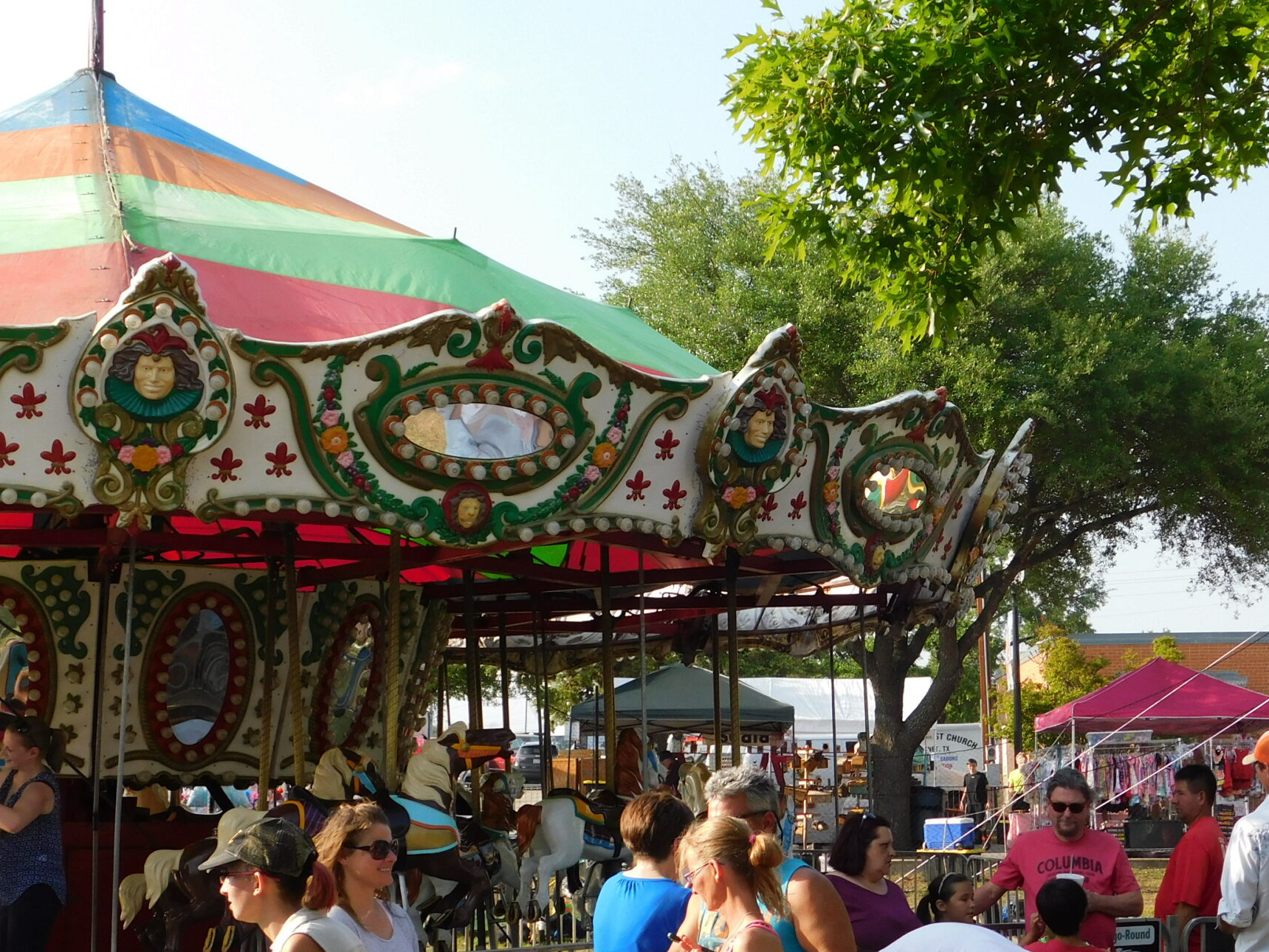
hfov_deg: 28.9
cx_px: 786
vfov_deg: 21.9
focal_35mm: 67
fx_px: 2457
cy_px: 402
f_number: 3.7
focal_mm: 8
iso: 125
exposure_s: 1/500
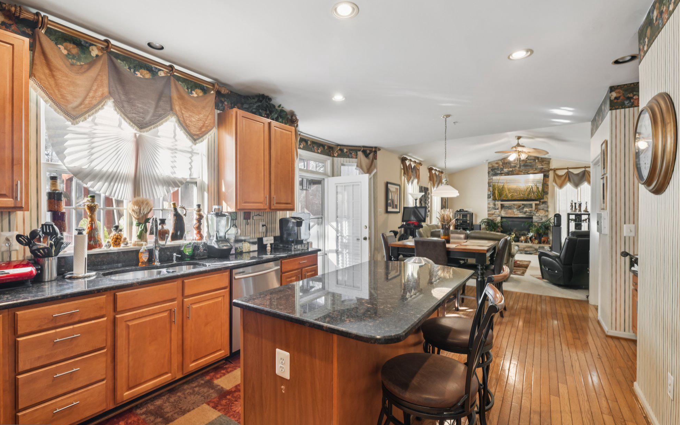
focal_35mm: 17
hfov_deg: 94.3
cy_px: 214
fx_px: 315
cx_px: 329
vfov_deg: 68.0
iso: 400
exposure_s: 1/6
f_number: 8
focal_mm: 16
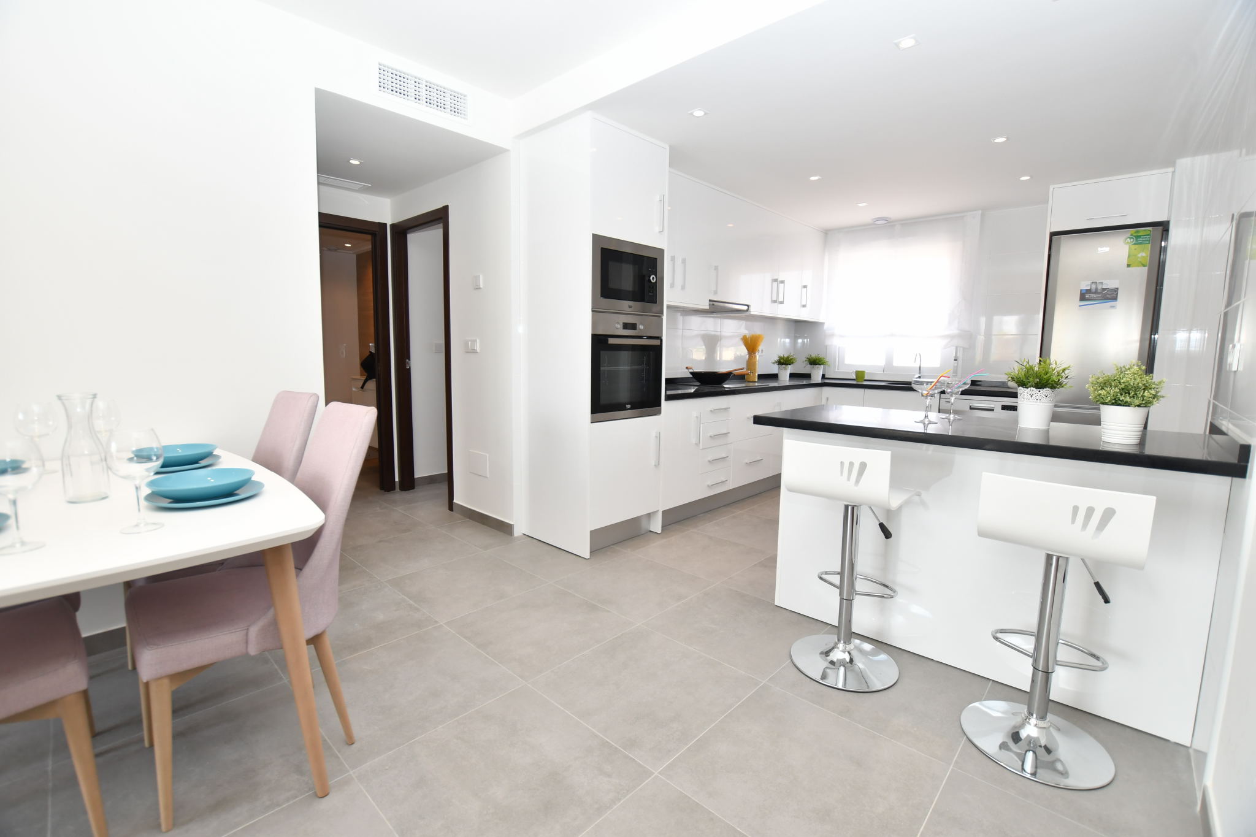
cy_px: 418
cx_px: 628
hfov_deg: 100.4
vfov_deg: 77.3
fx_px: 523
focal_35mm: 15
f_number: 4.5
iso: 400
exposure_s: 1/125
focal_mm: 10
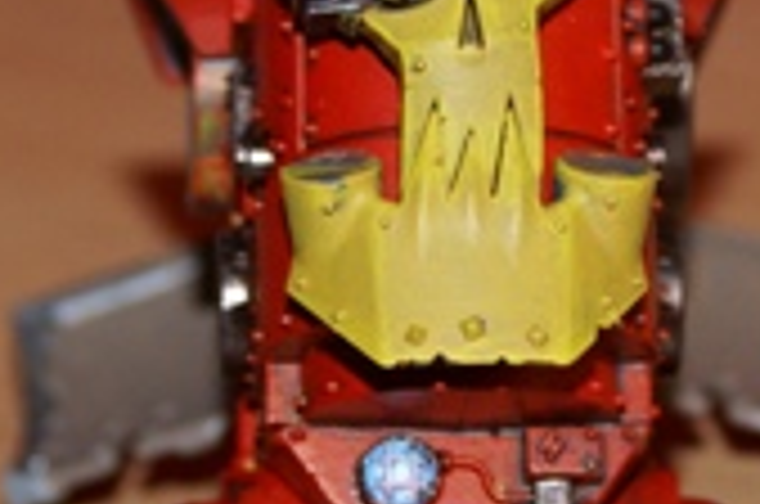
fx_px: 6005
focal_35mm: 285
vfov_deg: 4.8
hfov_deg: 7.2
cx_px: 454
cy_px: 302
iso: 400
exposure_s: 1/80
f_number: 5.6
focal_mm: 50
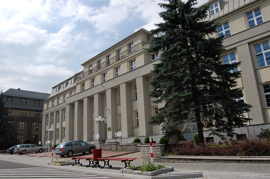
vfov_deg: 47.8
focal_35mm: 27
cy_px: 90
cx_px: 135
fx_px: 202
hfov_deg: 67.4
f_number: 13
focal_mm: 18
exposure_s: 1/640
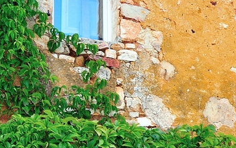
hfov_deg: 16.1
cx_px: 103
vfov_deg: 9.7
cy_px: 243
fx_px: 836
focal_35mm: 130
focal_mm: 24
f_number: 11
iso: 200
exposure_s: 1/30
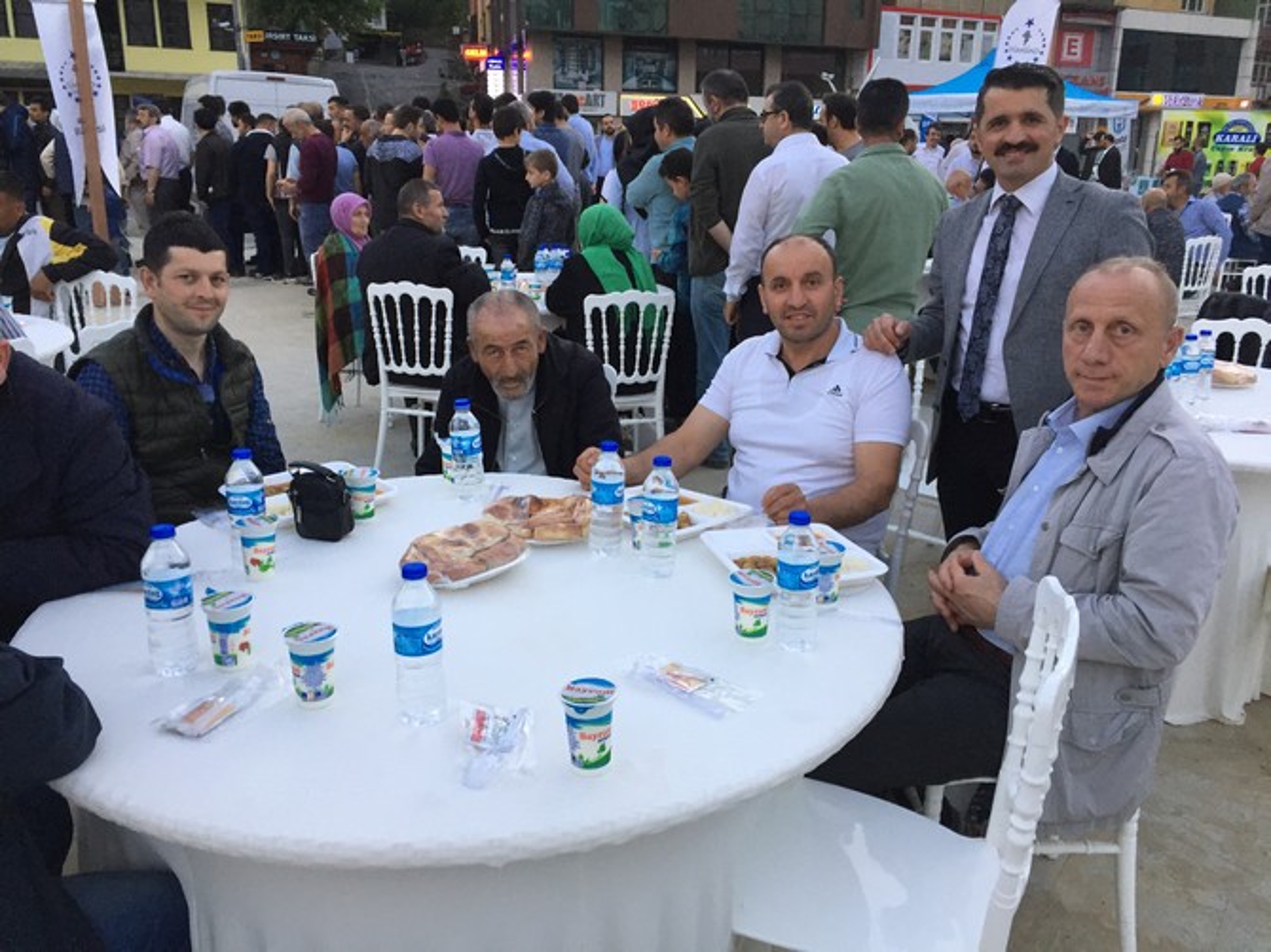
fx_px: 1064
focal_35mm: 29
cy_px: 476
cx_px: 636
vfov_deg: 48.2
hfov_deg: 61.7
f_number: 2.2
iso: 64
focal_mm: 4.15
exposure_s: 1/33
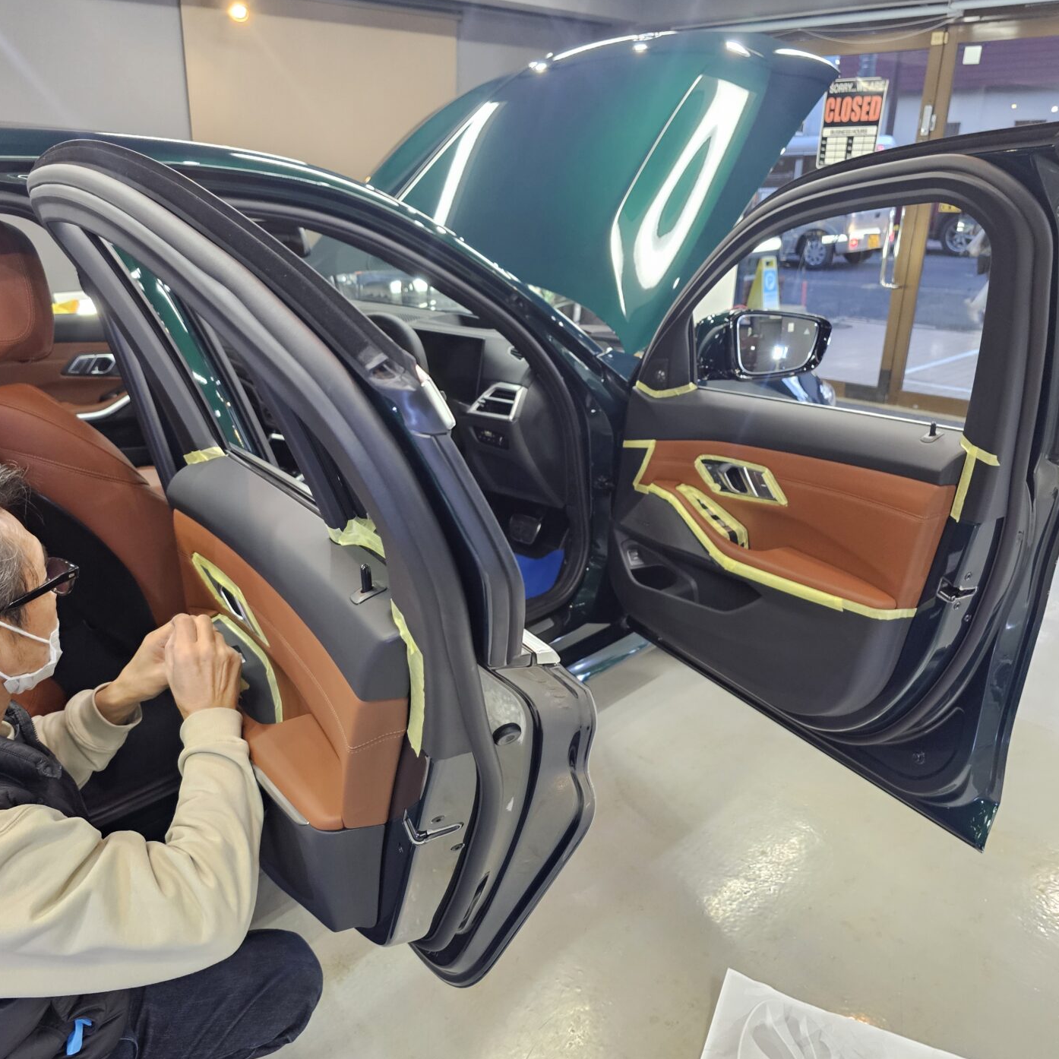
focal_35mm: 28
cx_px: 432
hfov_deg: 56.9
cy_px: 539
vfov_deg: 57.3
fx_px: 969
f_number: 1.7
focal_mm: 6.3
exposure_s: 1/100
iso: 320
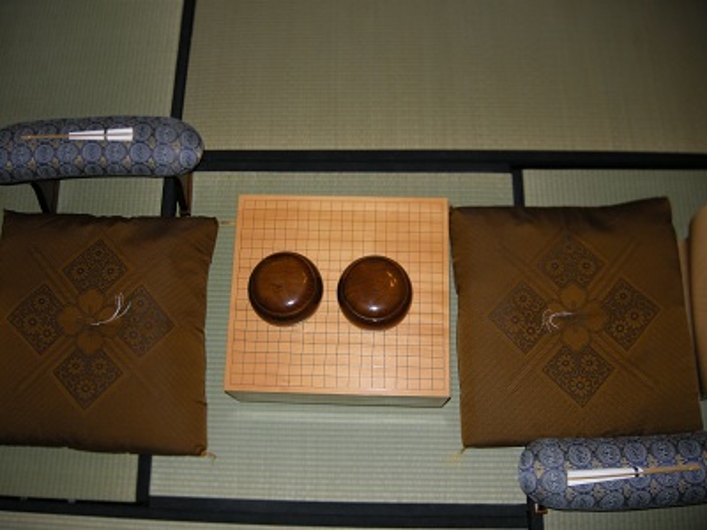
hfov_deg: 52.6
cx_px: 354
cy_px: 265
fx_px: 715
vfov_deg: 40.7
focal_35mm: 35
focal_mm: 7.5
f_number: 2.7
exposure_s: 1/60
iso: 64
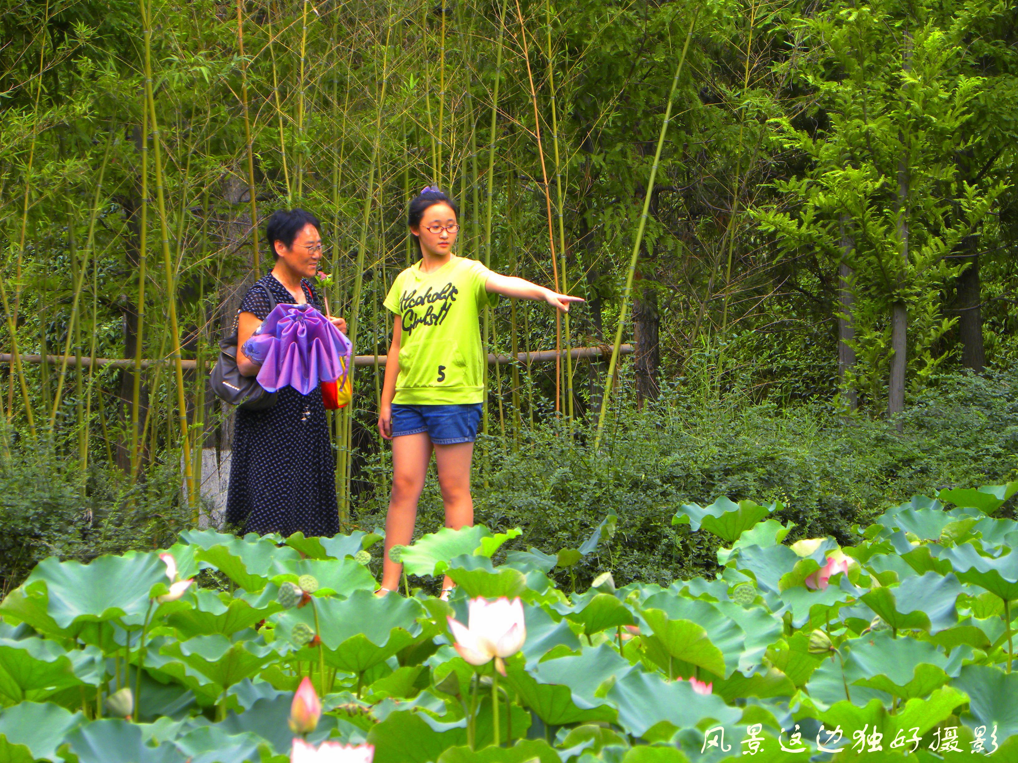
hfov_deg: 9.3
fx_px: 6235
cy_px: 382
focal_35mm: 212
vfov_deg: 7.0
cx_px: 509
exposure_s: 1/124
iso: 64
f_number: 4.5
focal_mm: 37.7
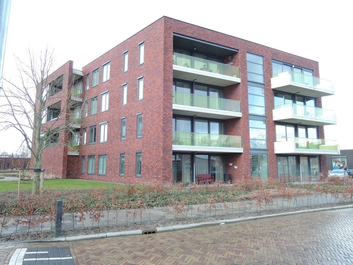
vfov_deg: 56.8
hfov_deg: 71.6
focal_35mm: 24
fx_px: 245
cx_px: 176
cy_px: 132
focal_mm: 5.1
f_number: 2.8
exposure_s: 1/100
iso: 80
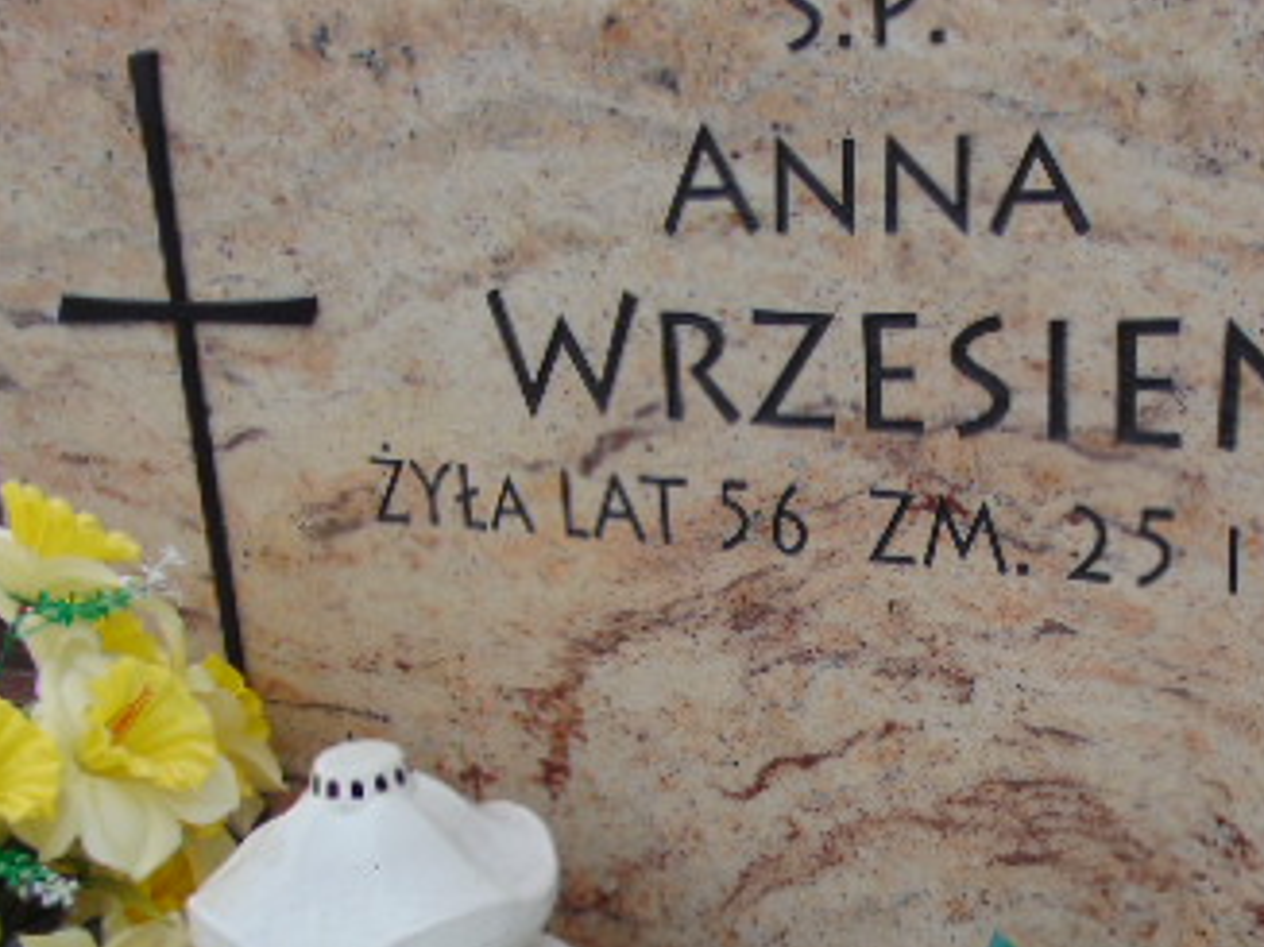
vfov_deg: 29.2
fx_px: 1789
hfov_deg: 38.5
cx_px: 847
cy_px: 700
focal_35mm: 49
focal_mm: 4.5
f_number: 3
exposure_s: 1/800
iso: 80
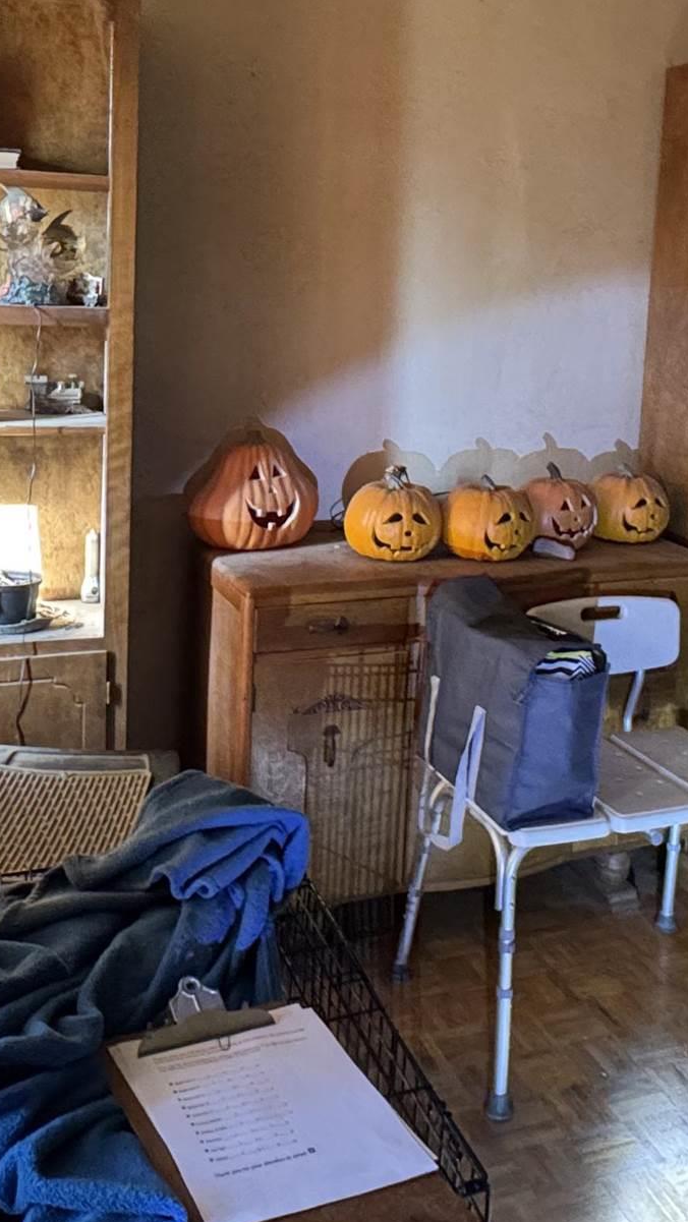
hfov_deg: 30.4
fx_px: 1264
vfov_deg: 50.7
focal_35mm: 39
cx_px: 415
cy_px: 406
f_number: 2.2
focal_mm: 2.22
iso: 500
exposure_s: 1/60
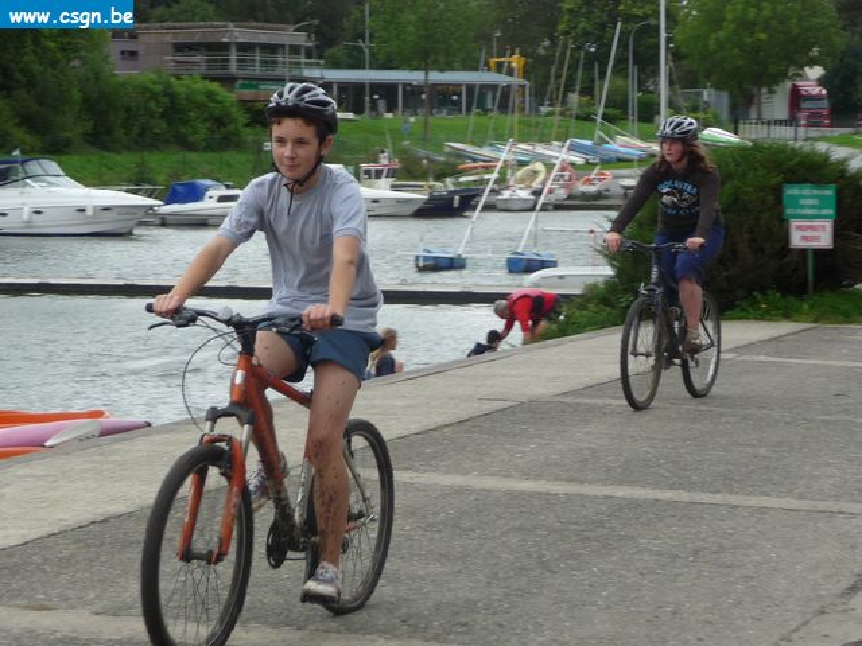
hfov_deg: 17.3
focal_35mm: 114
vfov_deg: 13.0
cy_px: 323
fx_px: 2839
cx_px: 431
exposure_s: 1/125
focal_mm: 14.2
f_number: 4.7
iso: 100
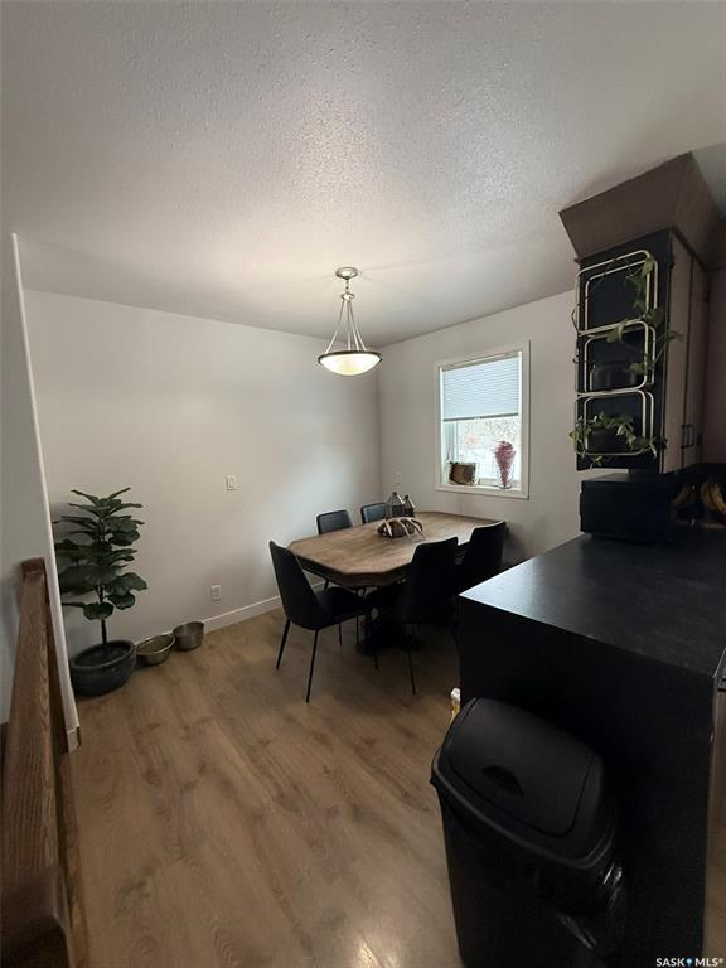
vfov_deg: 102.1
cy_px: 484
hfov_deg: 85.7
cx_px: 363
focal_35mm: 14
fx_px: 391
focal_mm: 2.22
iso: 400
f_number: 2.2
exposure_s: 1/120
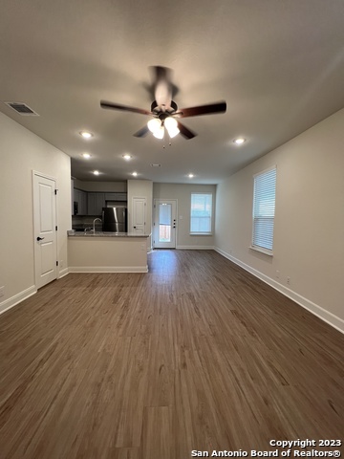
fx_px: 172
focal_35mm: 13
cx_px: 172
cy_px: 230
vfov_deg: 106.2
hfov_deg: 89.9
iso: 125
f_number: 1.8
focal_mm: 1.57
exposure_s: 1/120
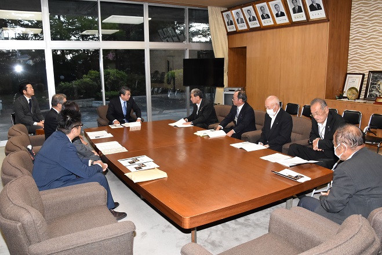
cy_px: 128
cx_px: 191
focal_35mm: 27
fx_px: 287
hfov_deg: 67.4
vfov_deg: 48.0
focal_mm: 18
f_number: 8
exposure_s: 1/60
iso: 1600
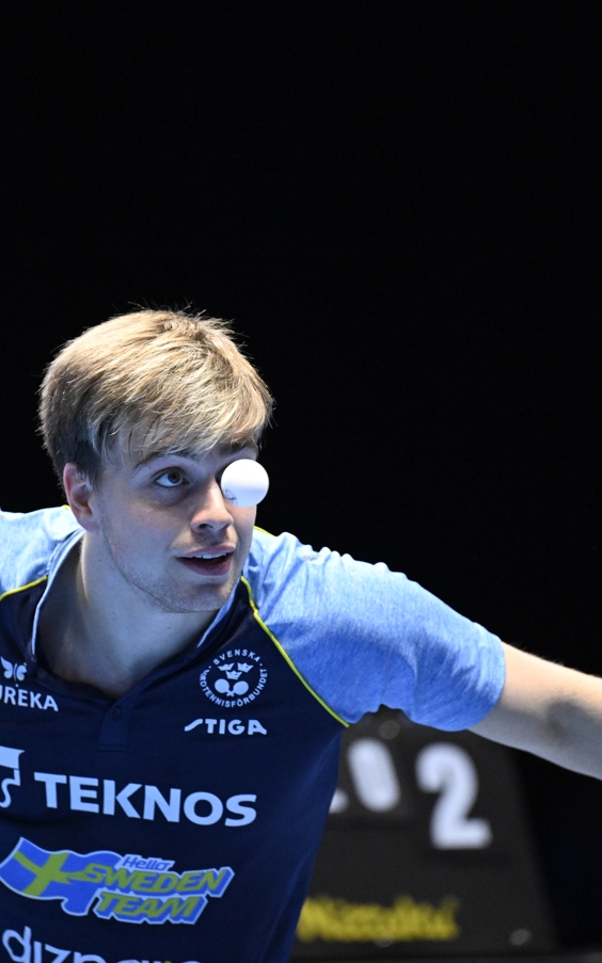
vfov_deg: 6.8
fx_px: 8063
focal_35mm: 307
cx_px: 278
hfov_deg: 4.3
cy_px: 481
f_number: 2.8
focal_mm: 200
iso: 6400
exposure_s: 1/1000
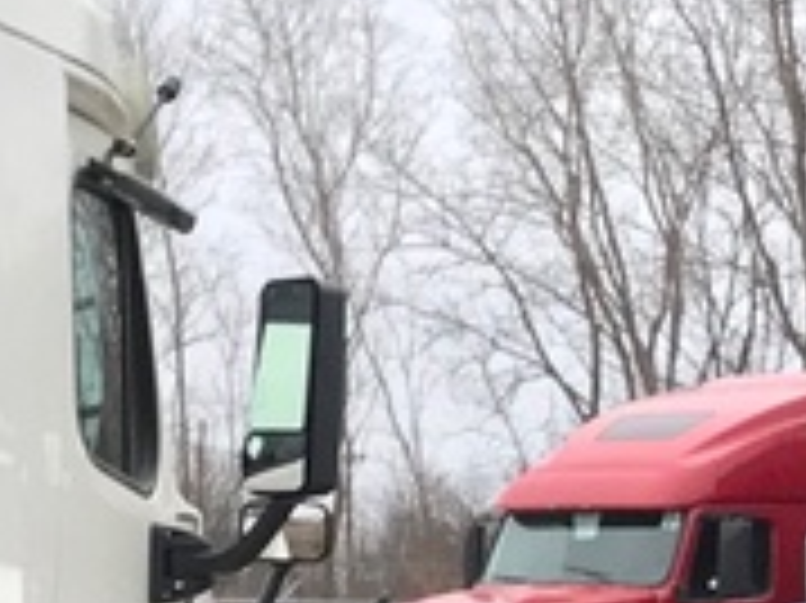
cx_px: -1162
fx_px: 3723
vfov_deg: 9.1
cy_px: 738
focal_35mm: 160
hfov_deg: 10.5
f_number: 1.8
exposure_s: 1/120
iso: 32
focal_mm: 3.99
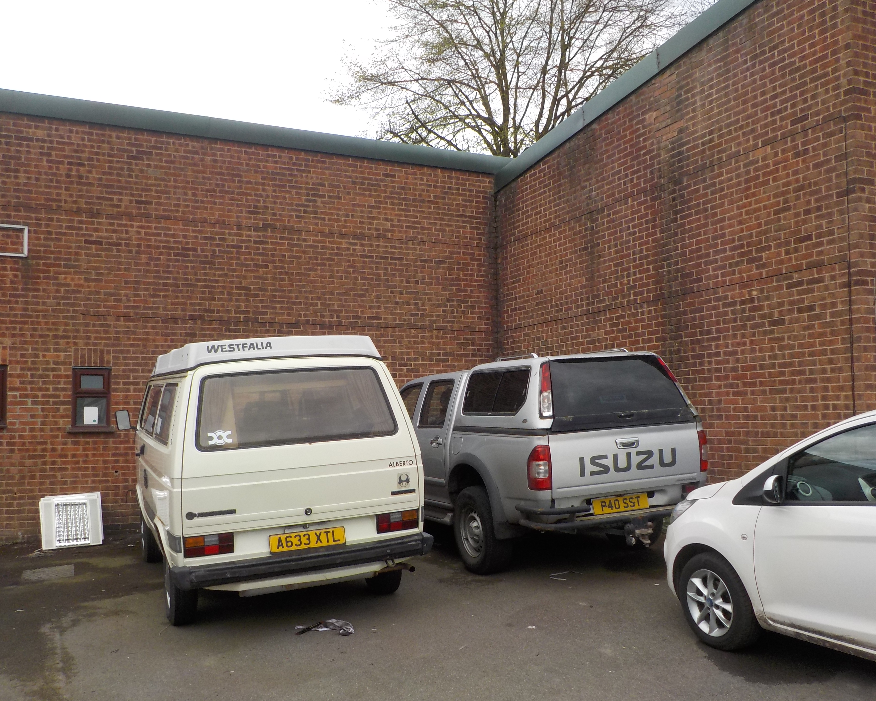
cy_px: 355
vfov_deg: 45.8
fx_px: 830
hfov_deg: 55.7
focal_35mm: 32
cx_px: 432
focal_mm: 4.1
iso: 125
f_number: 3.3
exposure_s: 1/200
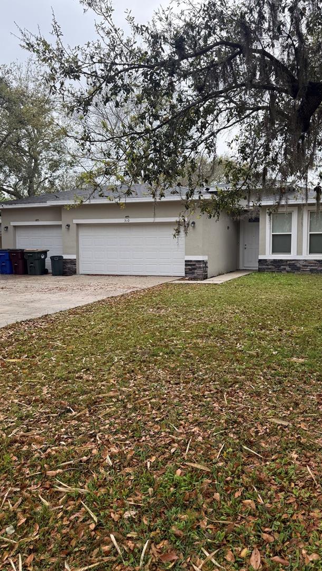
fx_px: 440
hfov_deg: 40.1
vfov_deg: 66.0
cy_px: 274
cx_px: 187
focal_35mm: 29
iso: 100
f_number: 1.78
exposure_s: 1/878
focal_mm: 6.76
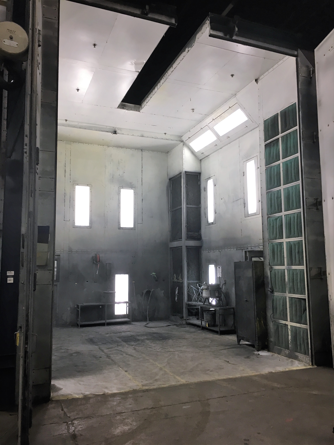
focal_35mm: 29
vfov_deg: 61.7
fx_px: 373
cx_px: 167
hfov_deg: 48.2
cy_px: 222
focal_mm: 4.15
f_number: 2.2
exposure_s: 1/30
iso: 64
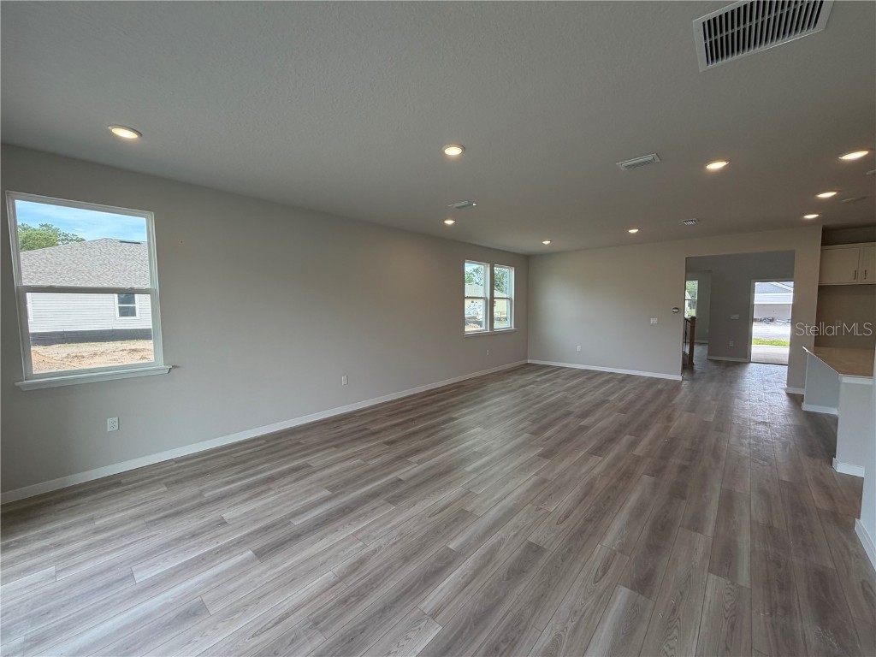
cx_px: 438
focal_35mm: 14
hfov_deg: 102.1
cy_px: 328
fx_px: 354
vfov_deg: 85.7
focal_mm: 2.22
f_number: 2.2
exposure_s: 1/120
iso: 80
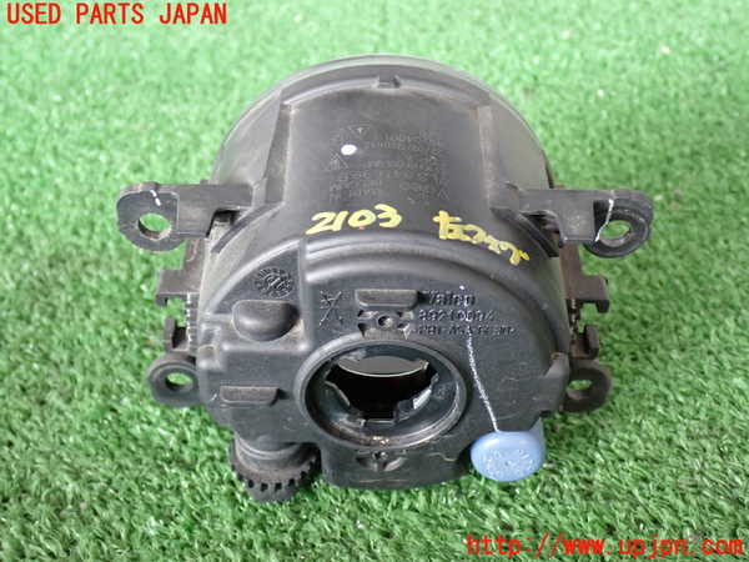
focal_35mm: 47
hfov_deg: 40.4
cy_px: 281
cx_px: 374
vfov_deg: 30.9
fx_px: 1017
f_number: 3.1
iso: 400
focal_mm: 8.4
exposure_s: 1/50
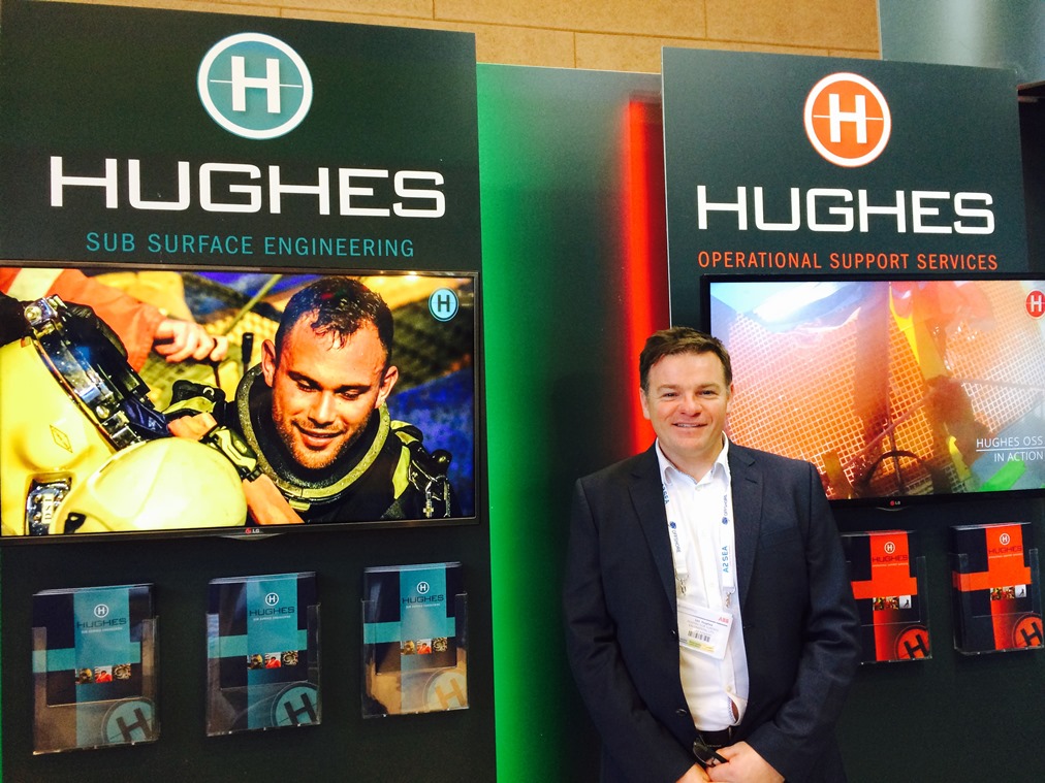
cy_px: 392
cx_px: 522
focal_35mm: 29
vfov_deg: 48.2
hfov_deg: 61.7
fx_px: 875
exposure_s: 1/30
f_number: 2.2
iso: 125
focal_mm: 4.15
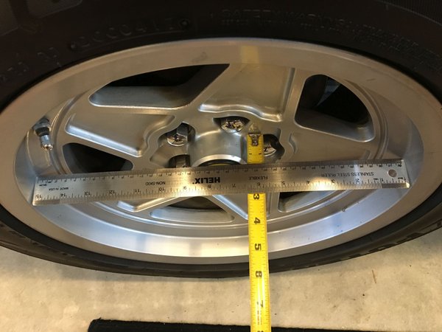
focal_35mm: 29
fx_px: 370
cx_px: 221
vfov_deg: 48.2
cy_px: 166
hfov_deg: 61.7
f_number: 2.2
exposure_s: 1/15
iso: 200
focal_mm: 4.15
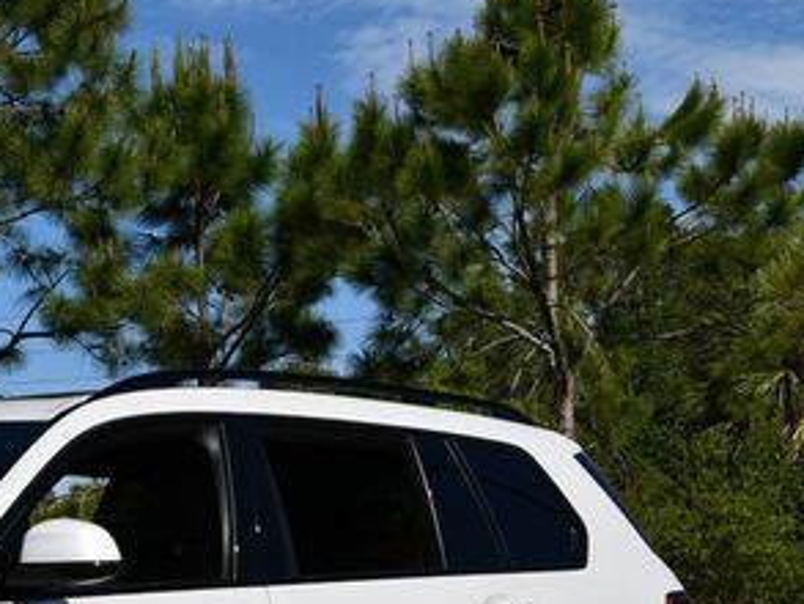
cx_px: -60
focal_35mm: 101
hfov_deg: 18.7
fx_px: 2347
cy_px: 568
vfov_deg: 14.5
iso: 100
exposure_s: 1/400
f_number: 10
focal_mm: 24
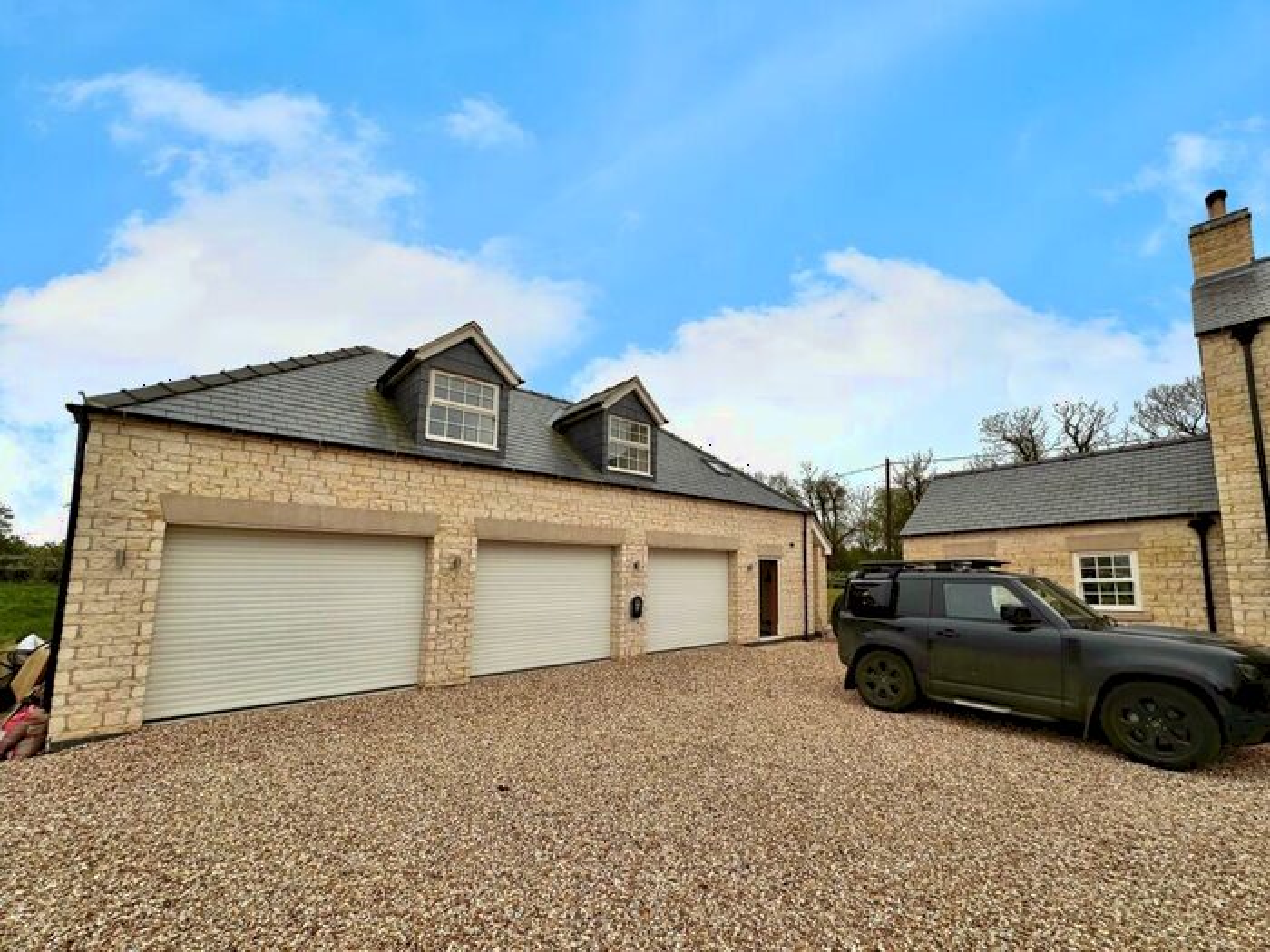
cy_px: 476
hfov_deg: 102.1
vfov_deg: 85.7
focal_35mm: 14
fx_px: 514
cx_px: 635
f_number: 2.2
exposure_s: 1/2132
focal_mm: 2.22
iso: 40
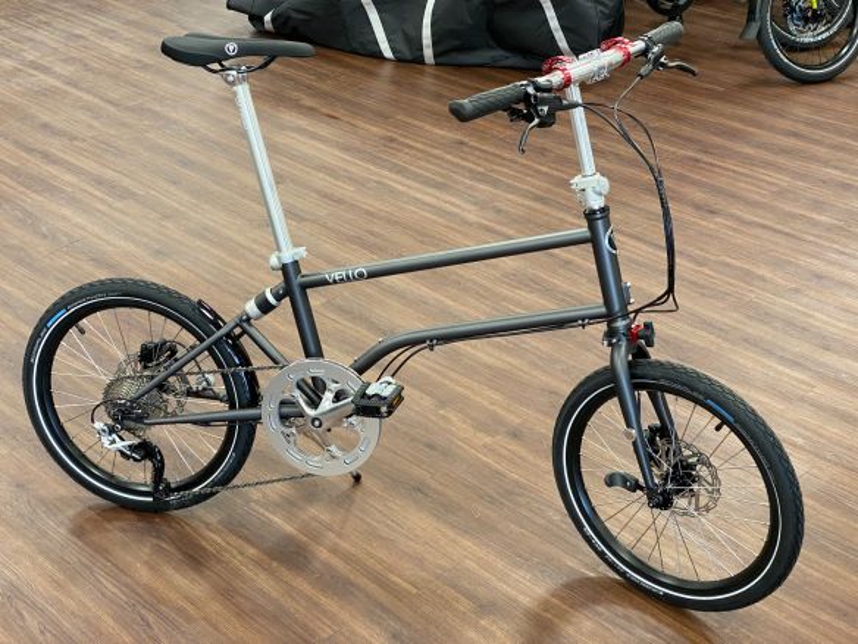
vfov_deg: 28.0
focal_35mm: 52
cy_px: 322
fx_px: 1289
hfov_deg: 36.8
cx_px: 429
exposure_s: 1/50
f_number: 2
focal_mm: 6
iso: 200
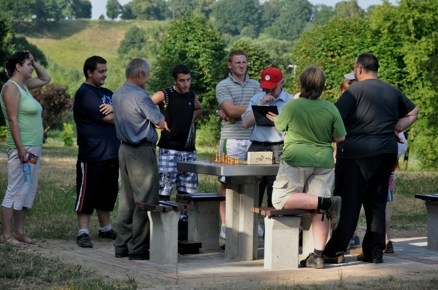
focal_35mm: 128
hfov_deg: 16.1
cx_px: 219
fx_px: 1549
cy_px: 145
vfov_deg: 10.7
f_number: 5.6
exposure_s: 1/1000
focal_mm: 85
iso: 800
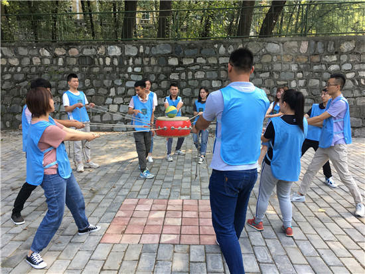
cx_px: 182
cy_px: 137
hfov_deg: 61.7
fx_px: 306
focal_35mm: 29
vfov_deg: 48.2
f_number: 2.2
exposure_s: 1/110
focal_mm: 4.15
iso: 25
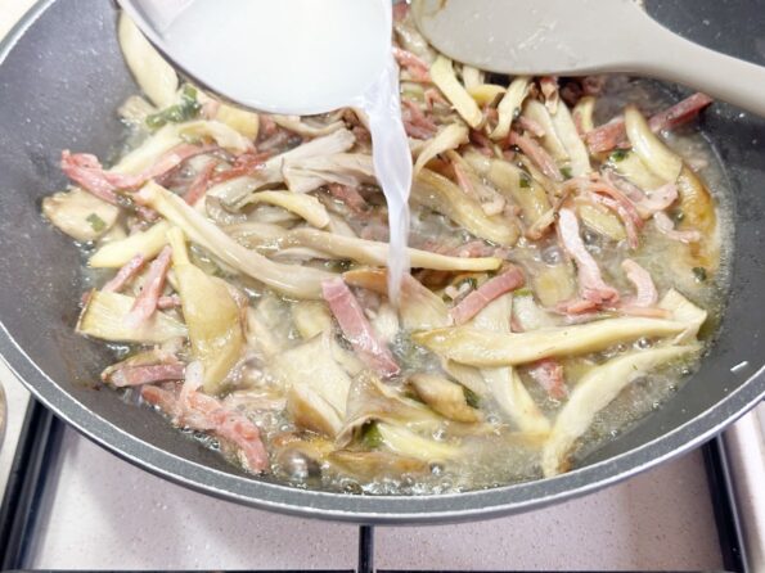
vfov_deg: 30.3
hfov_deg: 39.7
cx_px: 382
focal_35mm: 48
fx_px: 1061
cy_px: 286
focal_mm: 6.86
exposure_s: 1/50
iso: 250
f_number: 1.78
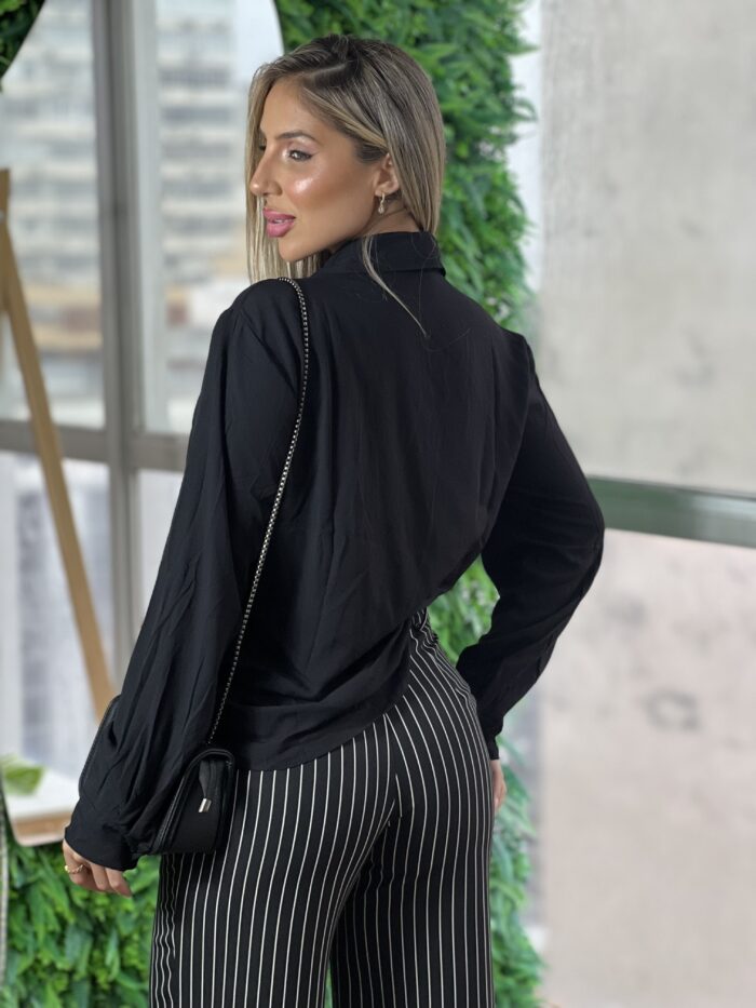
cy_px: 504
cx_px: 378
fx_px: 2242
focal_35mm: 77
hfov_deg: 19.1
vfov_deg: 25.3
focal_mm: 9
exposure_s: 1/120
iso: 160
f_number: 2.8
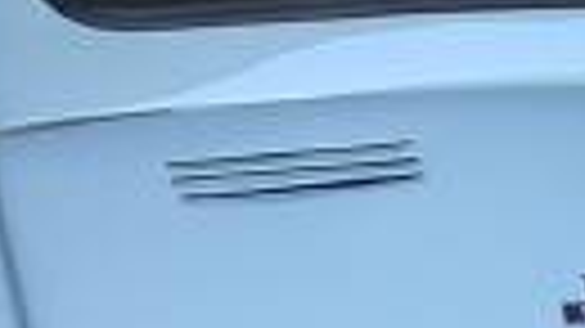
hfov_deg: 8.4
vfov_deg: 4.8
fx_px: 3954
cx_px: 531
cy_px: 252
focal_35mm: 255
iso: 100
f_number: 3.3
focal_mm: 7.85
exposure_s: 1/76
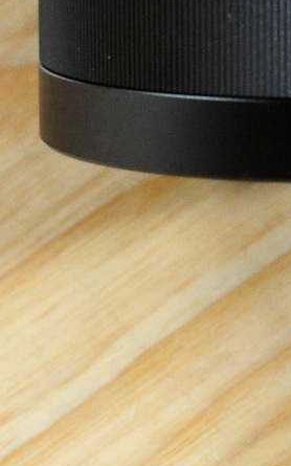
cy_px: -365
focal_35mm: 209
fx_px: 2653
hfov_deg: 6.3
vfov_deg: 9.6
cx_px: 275
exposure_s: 1/60
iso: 1250
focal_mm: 38
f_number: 4.5
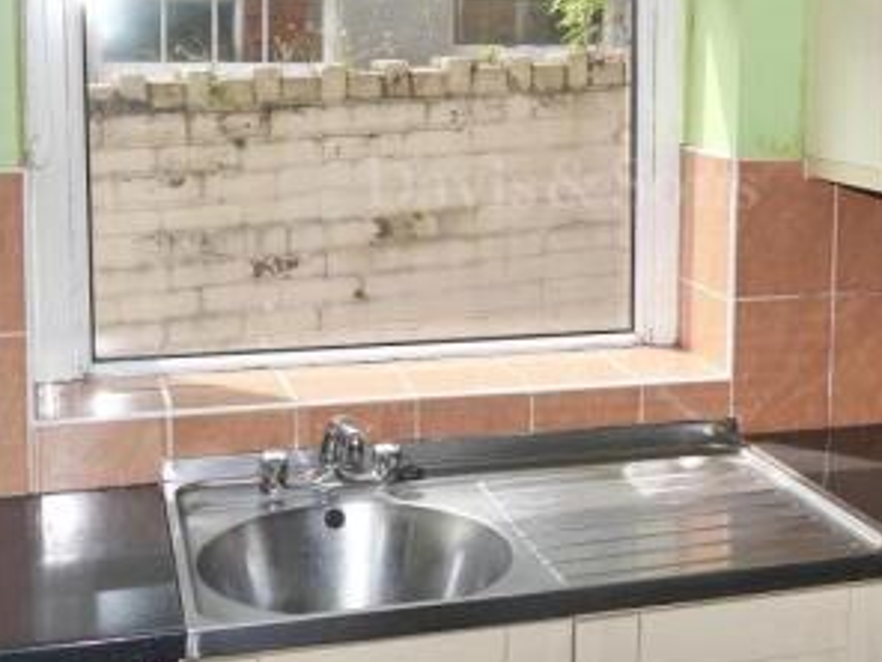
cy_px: 189
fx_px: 1401
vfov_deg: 26.3
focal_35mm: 55
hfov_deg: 34.7
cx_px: 569
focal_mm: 14
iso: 200
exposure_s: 1/250
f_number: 5
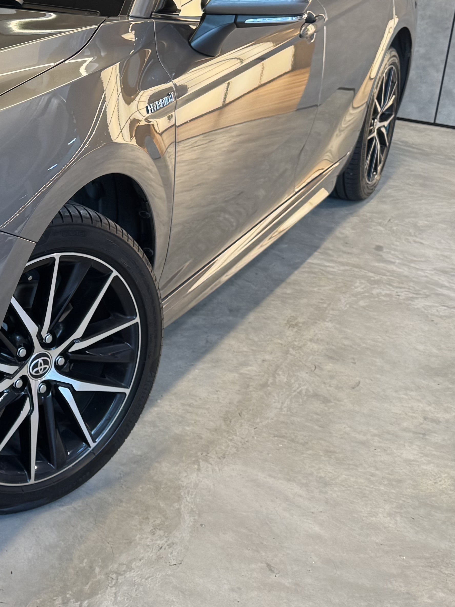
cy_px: 132
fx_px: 1016
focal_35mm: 58
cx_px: -130
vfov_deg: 32.4
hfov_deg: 22.6
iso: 125
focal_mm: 6.76
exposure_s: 1/50
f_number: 1.78
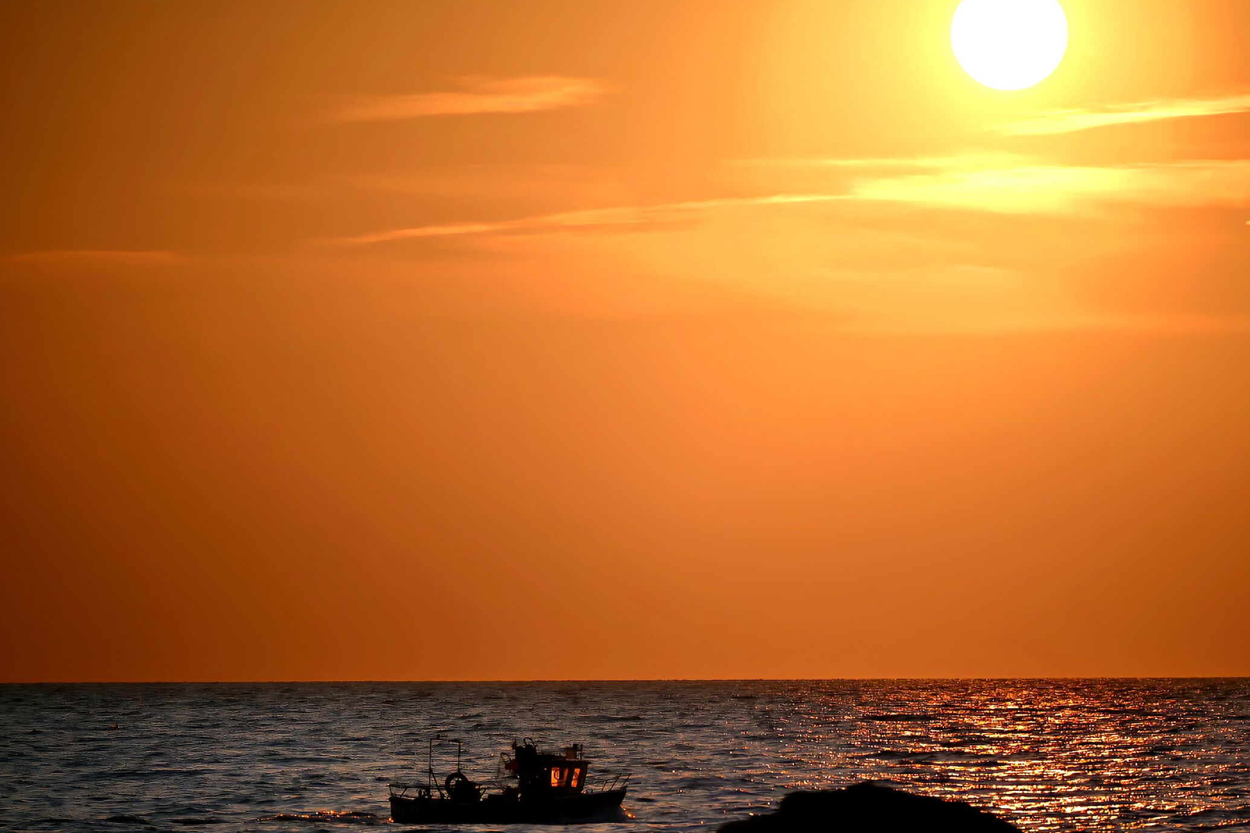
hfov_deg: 5.9
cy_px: 475
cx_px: 685
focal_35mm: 347
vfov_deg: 4.0
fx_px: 12047
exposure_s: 1/2000
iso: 100
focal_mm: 300
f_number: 6.3
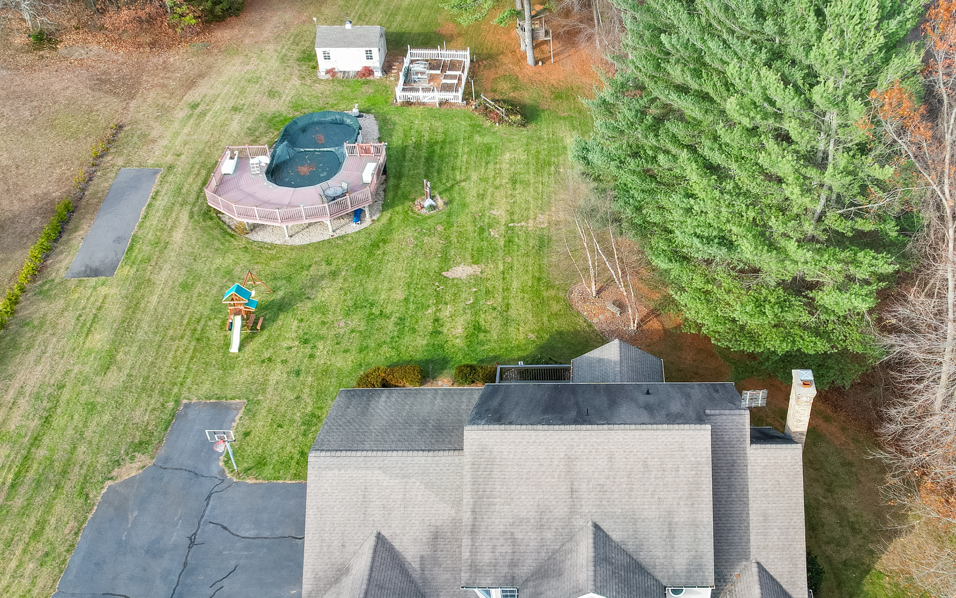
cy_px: 339
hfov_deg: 52.2
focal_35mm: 37
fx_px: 964
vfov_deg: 34.4
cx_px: 596
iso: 200
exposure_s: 1/500
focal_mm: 8.38
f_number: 2.8
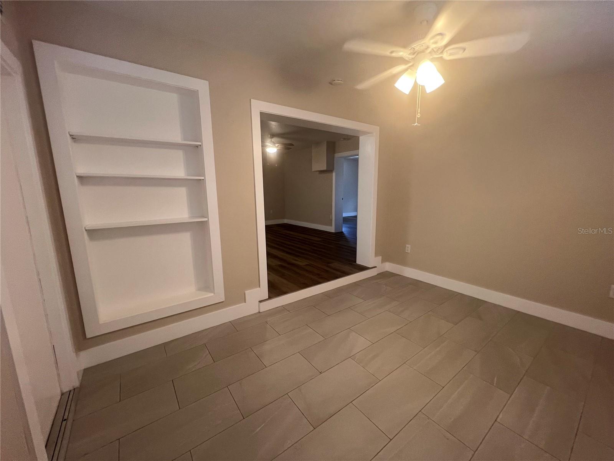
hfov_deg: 106.2
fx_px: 231
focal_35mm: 13
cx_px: 307
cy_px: 230
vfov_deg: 89.9
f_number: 1.8
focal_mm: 1.57
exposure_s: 1/60
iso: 125
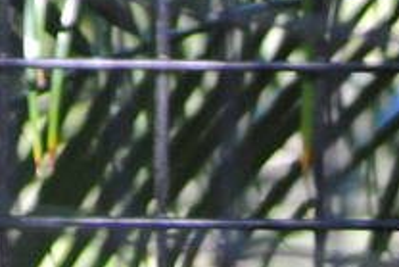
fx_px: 17300
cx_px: 704
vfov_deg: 0.9
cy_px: 910
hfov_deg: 1.3
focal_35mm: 1560
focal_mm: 135
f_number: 5
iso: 400
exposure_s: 1/100
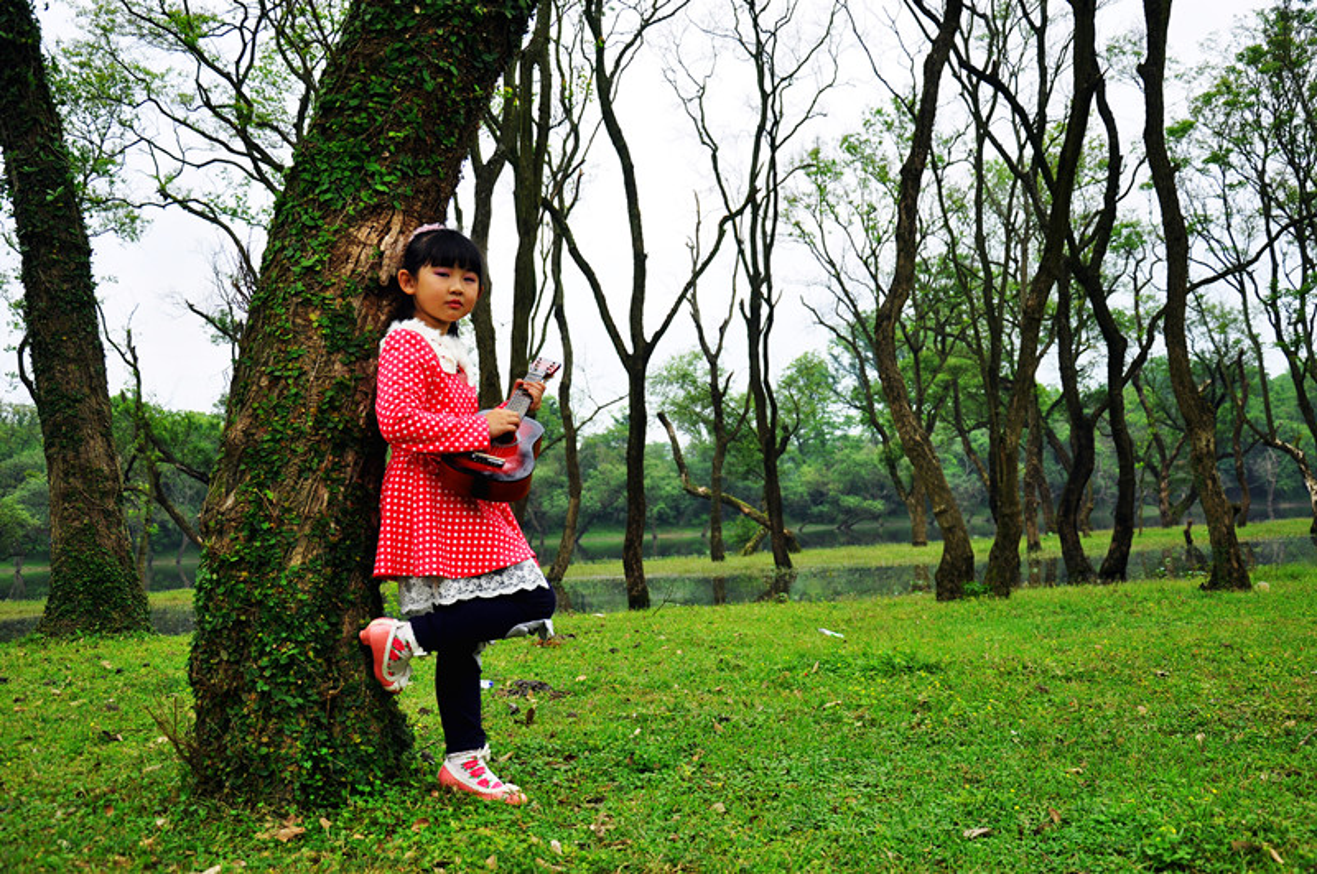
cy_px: 437
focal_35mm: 39
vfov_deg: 34.1
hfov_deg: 49.6
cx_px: 658
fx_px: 1425
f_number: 5
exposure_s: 1/320
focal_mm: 26
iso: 200
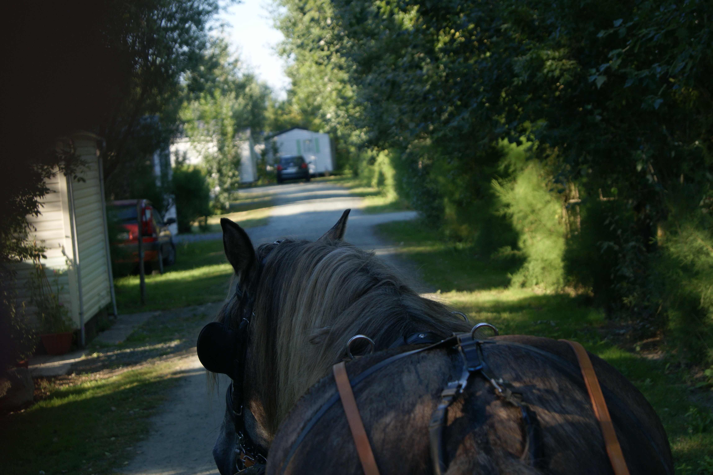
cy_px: 238
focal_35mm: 82
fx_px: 1633
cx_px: 356
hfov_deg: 24.6
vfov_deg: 16.5
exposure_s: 1/125
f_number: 5.6
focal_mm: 55
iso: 100
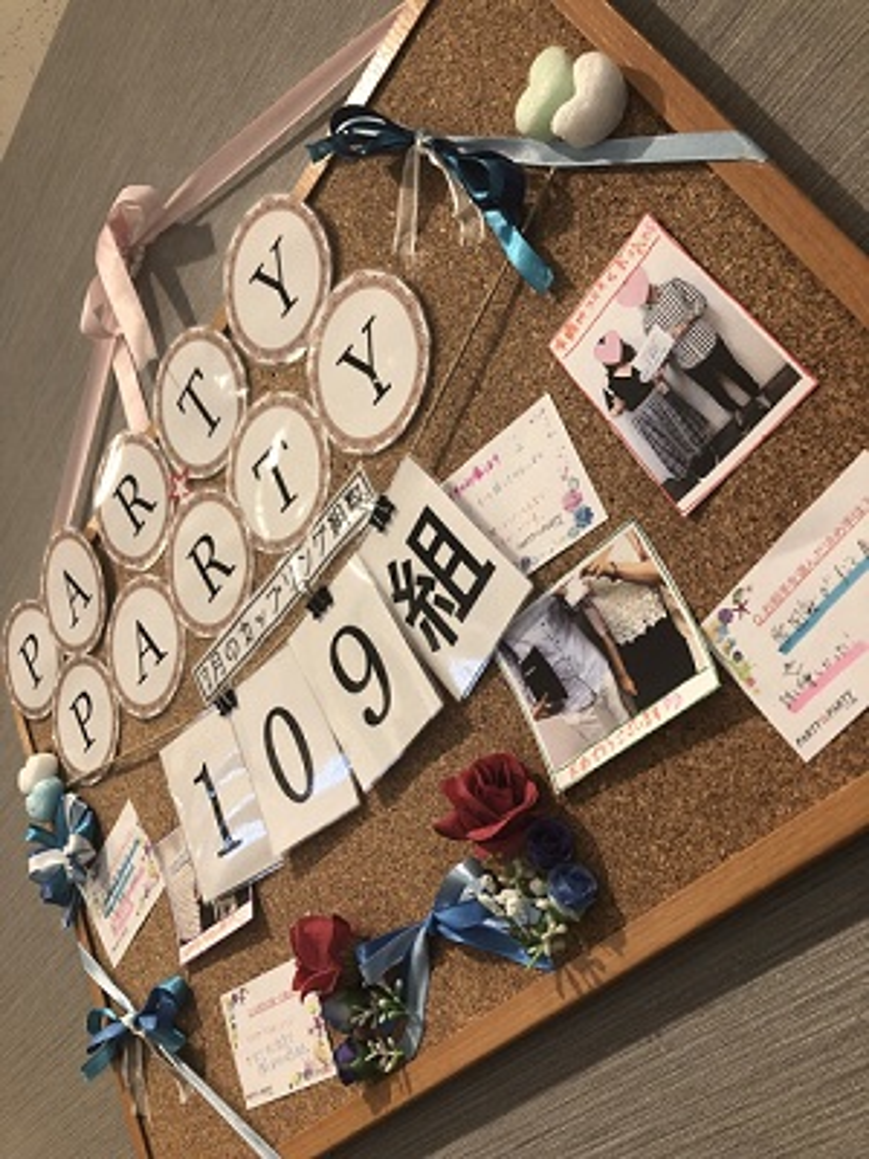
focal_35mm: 29
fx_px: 971
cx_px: 434
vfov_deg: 61.7
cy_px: 580
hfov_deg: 48.2
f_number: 1.8
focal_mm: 3.99
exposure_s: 1/30
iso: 32
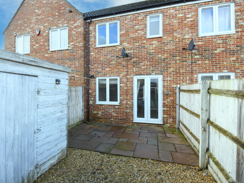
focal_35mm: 18
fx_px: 127
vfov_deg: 71.6
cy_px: 94
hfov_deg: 87.2
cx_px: 104
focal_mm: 16
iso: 500
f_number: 6.3
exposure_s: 1/500
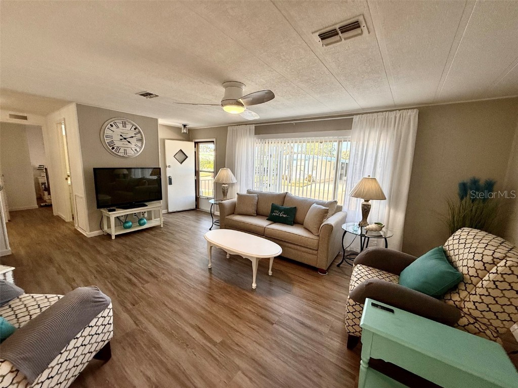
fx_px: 209
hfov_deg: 102.1
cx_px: 259
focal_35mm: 14
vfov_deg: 85.7
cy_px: 194
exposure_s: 1/148
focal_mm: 2.22
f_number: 2.2
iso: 64
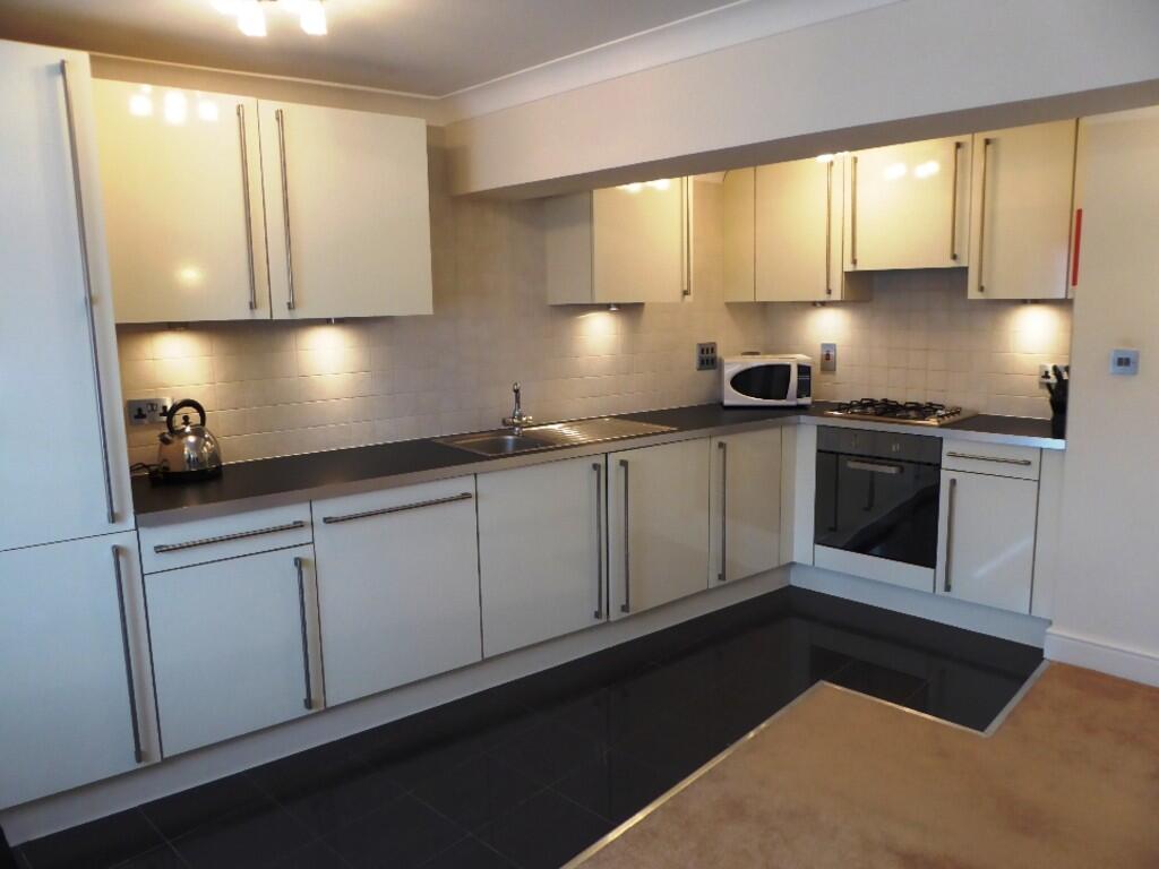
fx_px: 837
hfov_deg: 69.4
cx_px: 580
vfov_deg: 54.9
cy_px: 434
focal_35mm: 25
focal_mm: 4.3
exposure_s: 1/60
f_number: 3.3
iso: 250
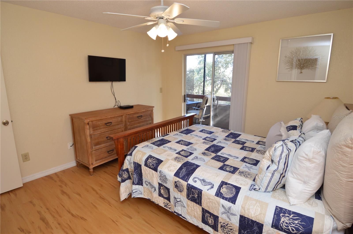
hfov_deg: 90.1
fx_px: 176
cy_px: 117
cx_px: 176
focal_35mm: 18
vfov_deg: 67.3
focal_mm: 12
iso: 400
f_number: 4.5
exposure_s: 1/80
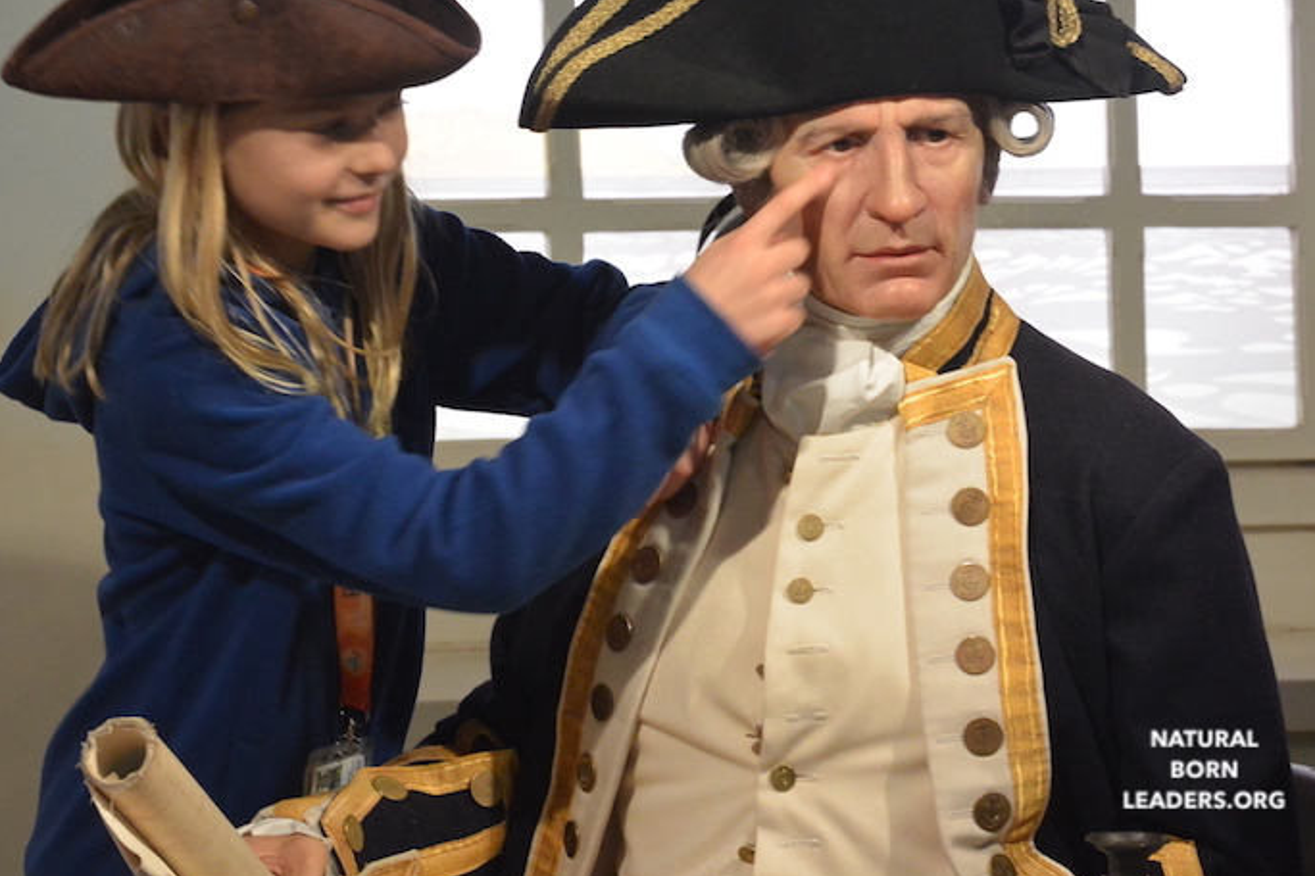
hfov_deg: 11.0
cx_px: 629
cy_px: 385
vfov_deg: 7.3
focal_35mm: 187
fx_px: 6830
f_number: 4.5
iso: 800
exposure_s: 1/40
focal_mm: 59.4
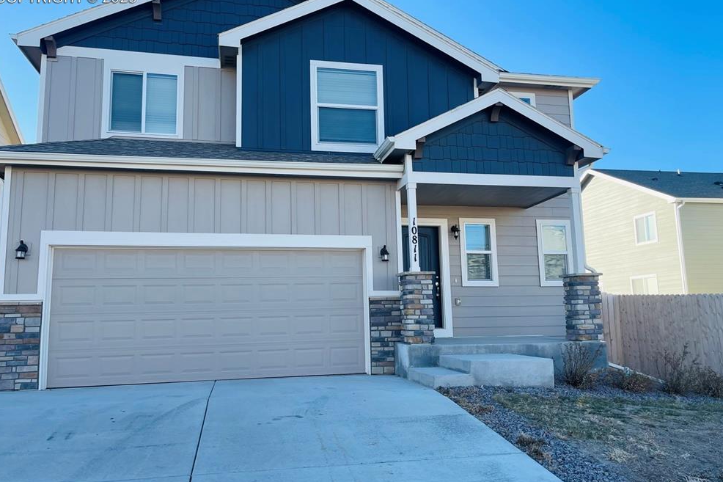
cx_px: 368
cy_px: 244
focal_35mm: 27
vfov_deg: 47.9
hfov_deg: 67.4
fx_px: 542
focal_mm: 5.1
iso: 32
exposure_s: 1/848
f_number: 1.6
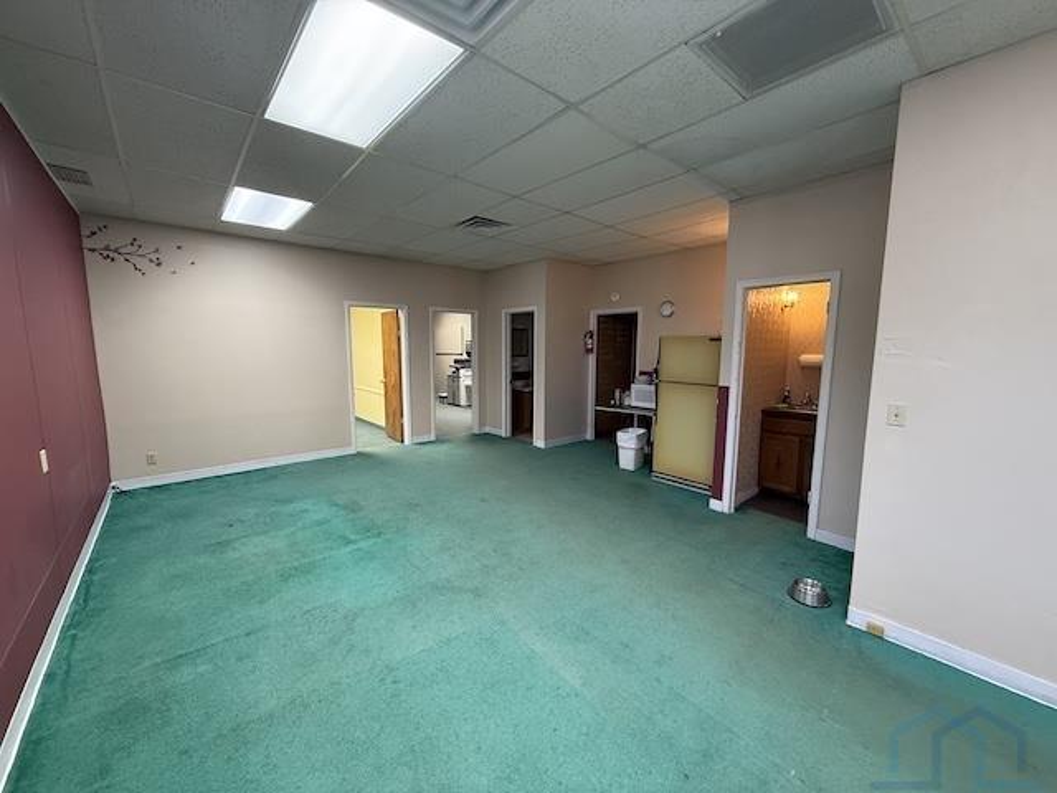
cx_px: 528
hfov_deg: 102.1
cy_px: 396
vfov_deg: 85.7
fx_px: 427
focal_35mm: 14
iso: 320
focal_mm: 2.22
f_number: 2.2
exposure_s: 1/60
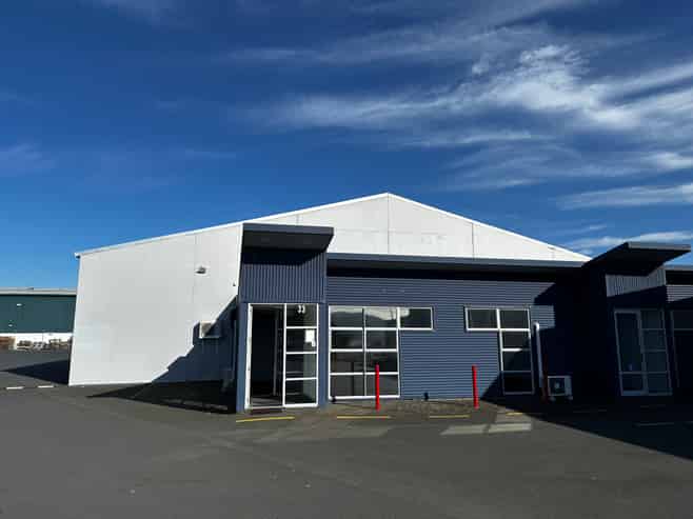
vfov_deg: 56.8
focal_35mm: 24
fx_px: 480
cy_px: 260
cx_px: 346
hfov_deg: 71.6
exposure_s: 1/6623
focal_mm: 6.86
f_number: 1.78
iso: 80
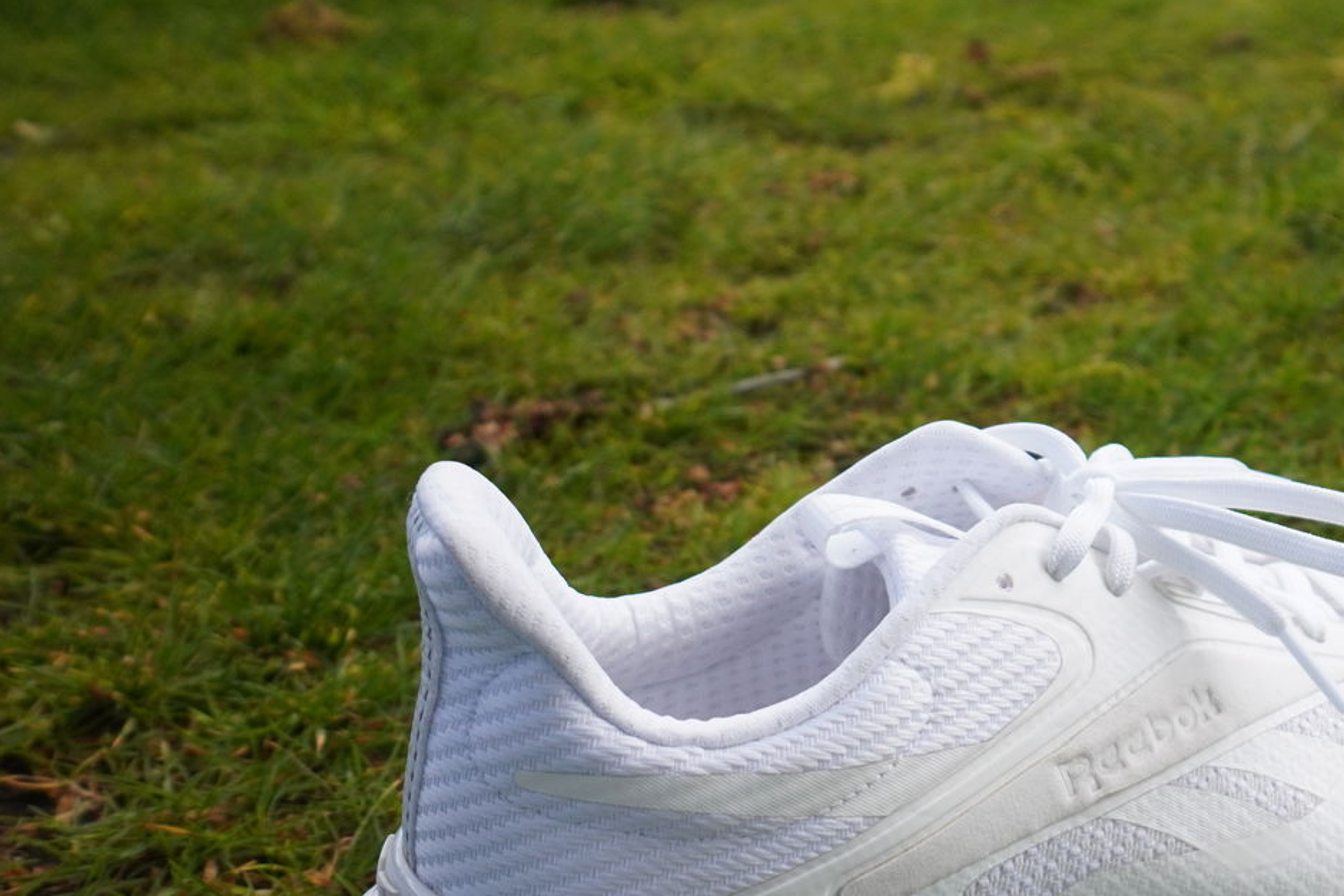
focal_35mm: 46
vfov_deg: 28.6
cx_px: 1116
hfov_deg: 40.6
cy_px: 720
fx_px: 1717
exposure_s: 1/100
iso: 640
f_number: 4
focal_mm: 18
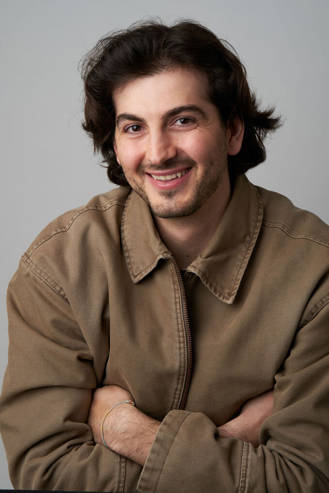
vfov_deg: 24.2
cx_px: 164
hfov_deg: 16.3
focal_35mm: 84
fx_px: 1151
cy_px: 246
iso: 160
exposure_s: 1/160
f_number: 8
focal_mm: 56
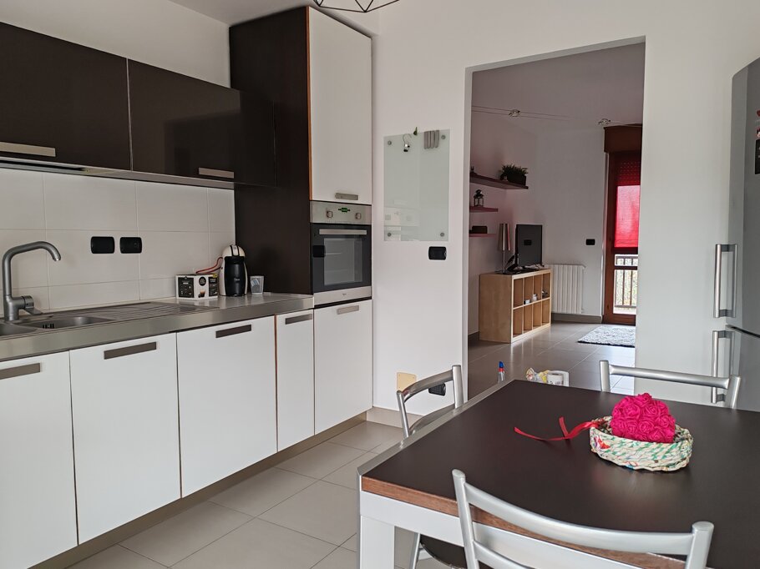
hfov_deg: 65.3
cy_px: 284
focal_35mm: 27
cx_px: 380
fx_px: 593
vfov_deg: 51.3
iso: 640
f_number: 1.9
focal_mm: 6.12
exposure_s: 1/100
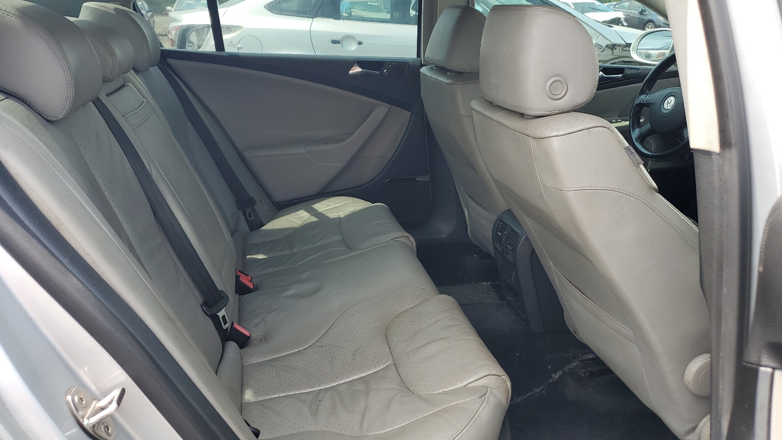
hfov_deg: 66.1
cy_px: 200
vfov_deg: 40.1
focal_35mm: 29
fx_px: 601
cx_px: 386
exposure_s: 1/588
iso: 50
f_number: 1.5
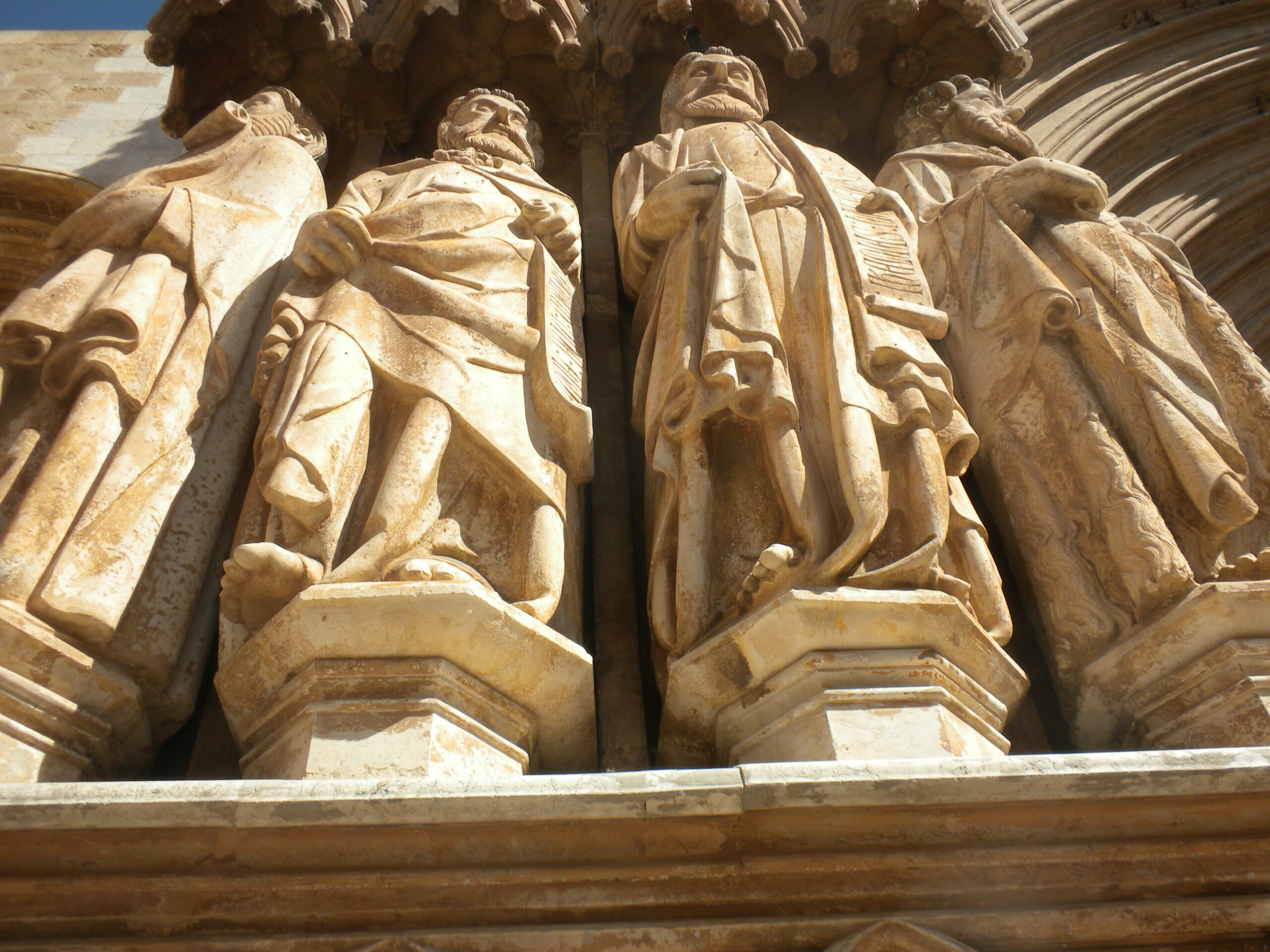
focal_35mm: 37
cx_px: 635
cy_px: 476
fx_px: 1357
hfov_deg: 50.1
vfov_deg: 38.7
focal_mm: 6.6
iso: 64
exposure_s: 1/108
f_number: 10
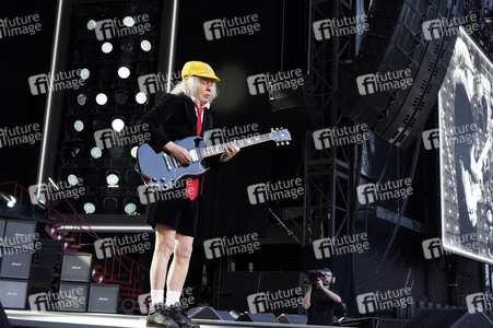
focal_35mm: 42
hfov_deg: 46.4
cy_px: 164
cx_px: 246
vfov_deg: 31.8
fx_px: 575
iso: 1600
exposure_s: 1/400
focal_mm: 42
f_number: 5
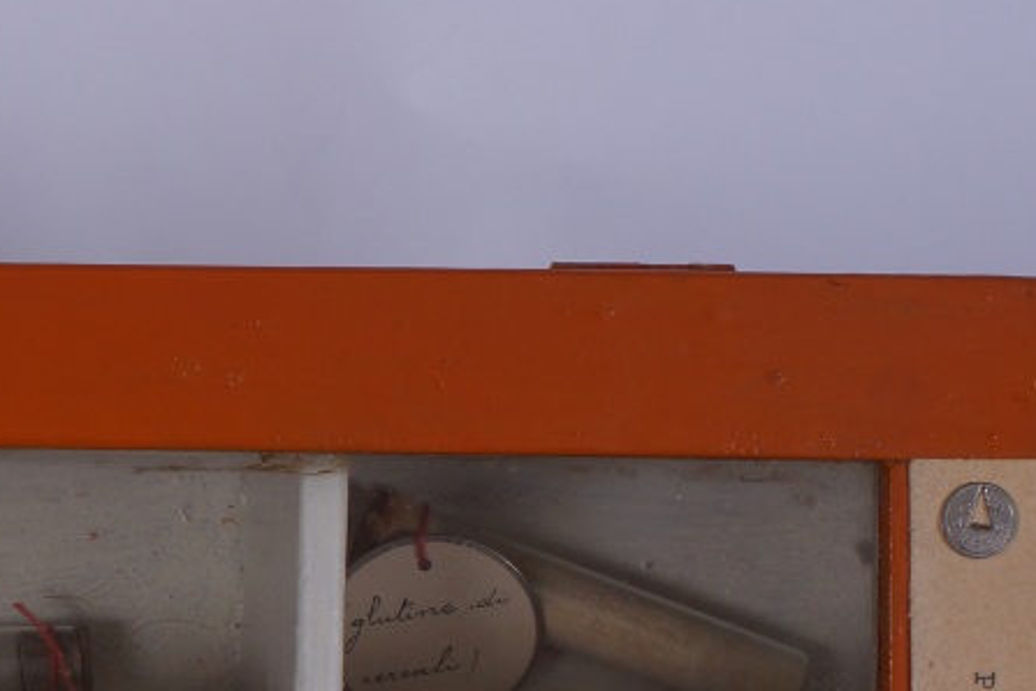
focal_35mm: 129
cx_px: -369
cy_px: 901
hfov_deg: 15.1
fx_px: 3712
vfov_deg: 10.4
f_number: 11
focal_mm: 30
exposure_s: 1/160
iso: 100
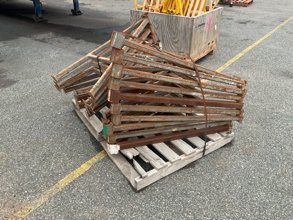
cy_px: 110
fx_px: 245
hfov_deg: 61.7
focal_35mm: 29
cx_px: 146
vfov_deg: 48.2
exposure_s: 1/1015
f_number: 1.8
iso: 16
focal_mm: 3
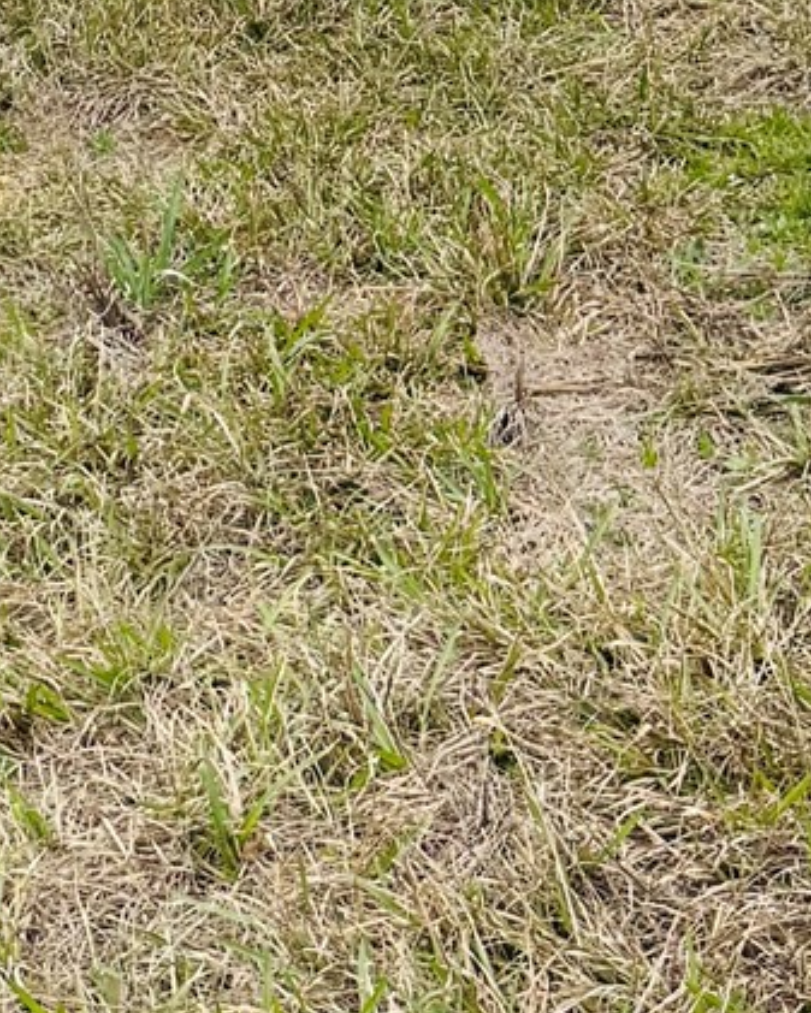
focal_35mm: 114
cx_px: -70
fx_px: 3419
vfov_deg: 15.1
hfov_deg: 13.3
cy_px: -667
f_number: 1.78
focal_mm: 6.76
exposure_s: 1/2833
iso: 80
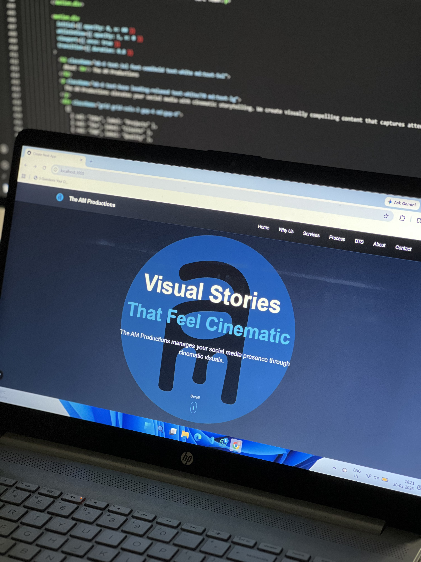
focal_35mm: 77
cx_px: 210
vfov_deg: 25.3
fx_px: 1249
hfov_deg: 19.1
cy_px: 281
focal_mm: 9
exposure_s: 1/25
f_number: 2.8
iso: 400
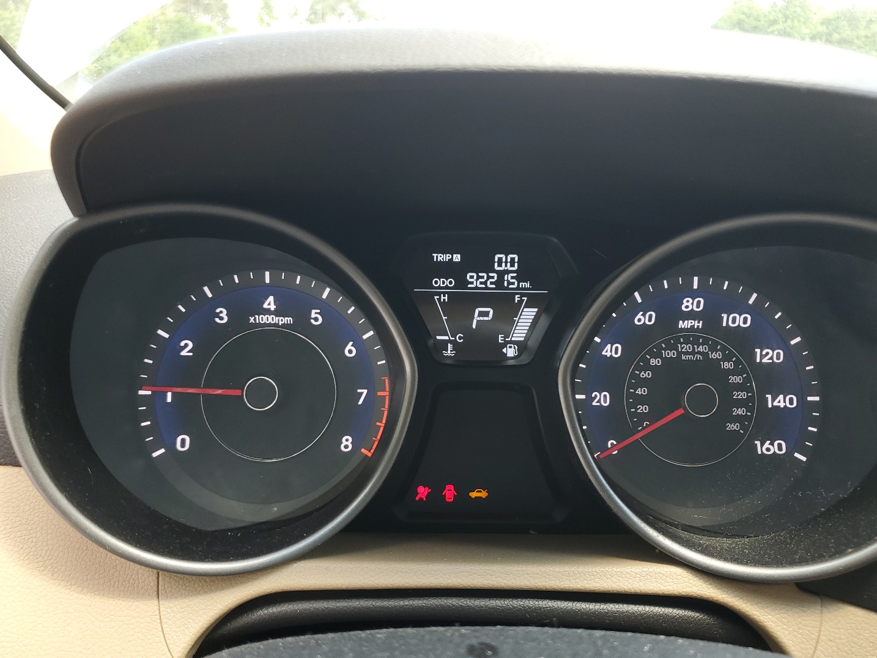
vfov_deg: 48.2
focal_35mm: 29
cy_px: 358
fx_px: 735
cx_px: 445
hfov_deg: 61.6
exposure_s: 1/120
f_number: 1.5
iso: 55
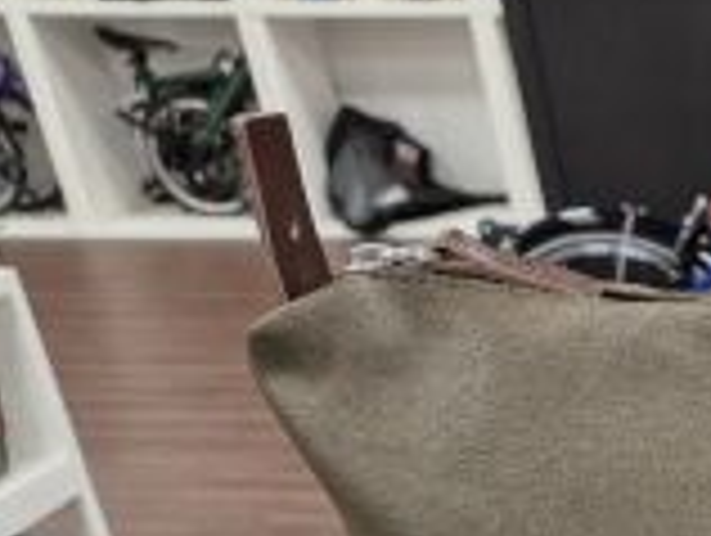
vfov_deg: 15.7
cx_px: 1305
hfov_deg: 18.0
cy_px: 847
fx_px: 1749
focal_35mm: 85
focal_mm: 5.4
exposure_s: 1/100
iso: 200
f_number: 1.8
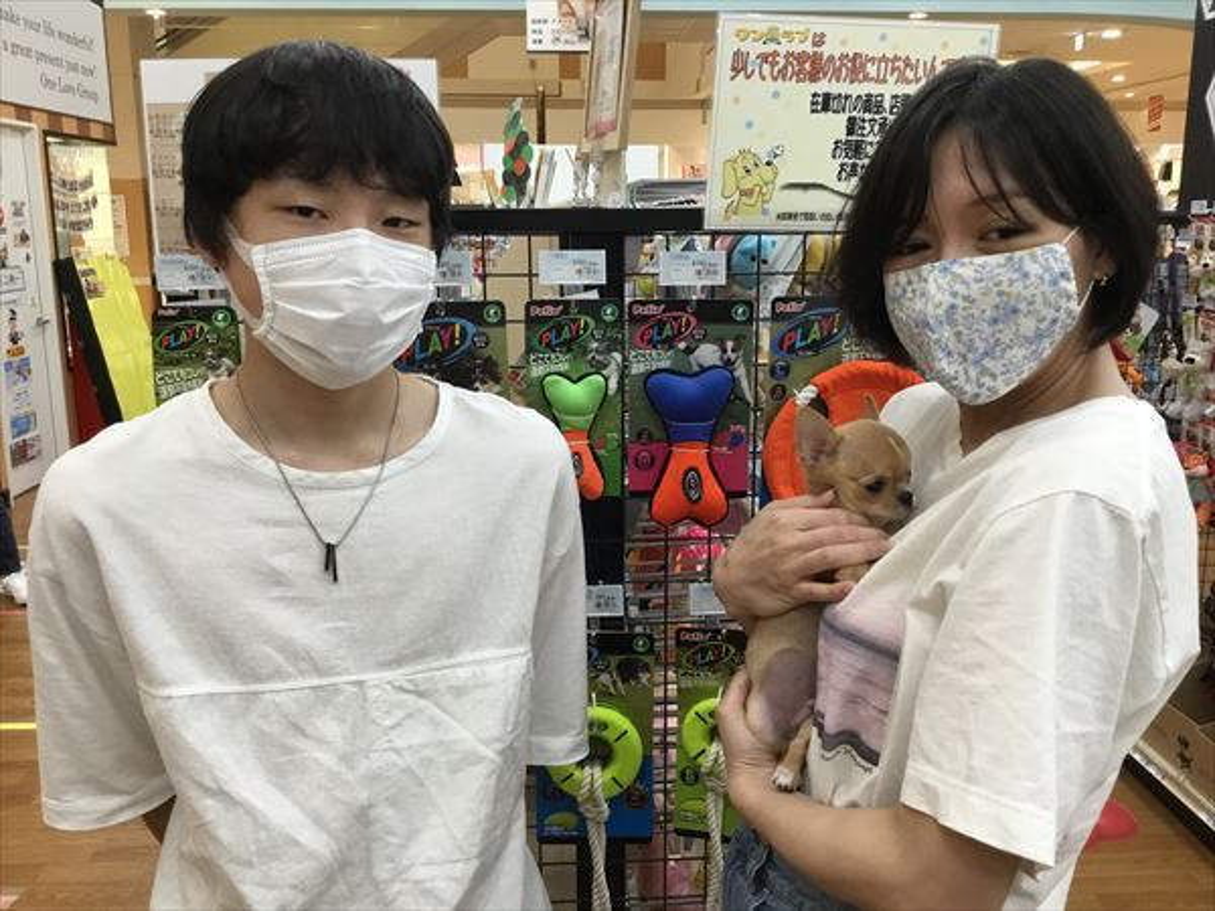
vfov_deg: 45.4
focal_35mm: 31
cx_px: 608
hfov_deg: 58.4
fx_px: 1088
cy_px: 456
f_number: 2.4
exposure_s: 1/33
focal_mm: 3.3
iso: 64
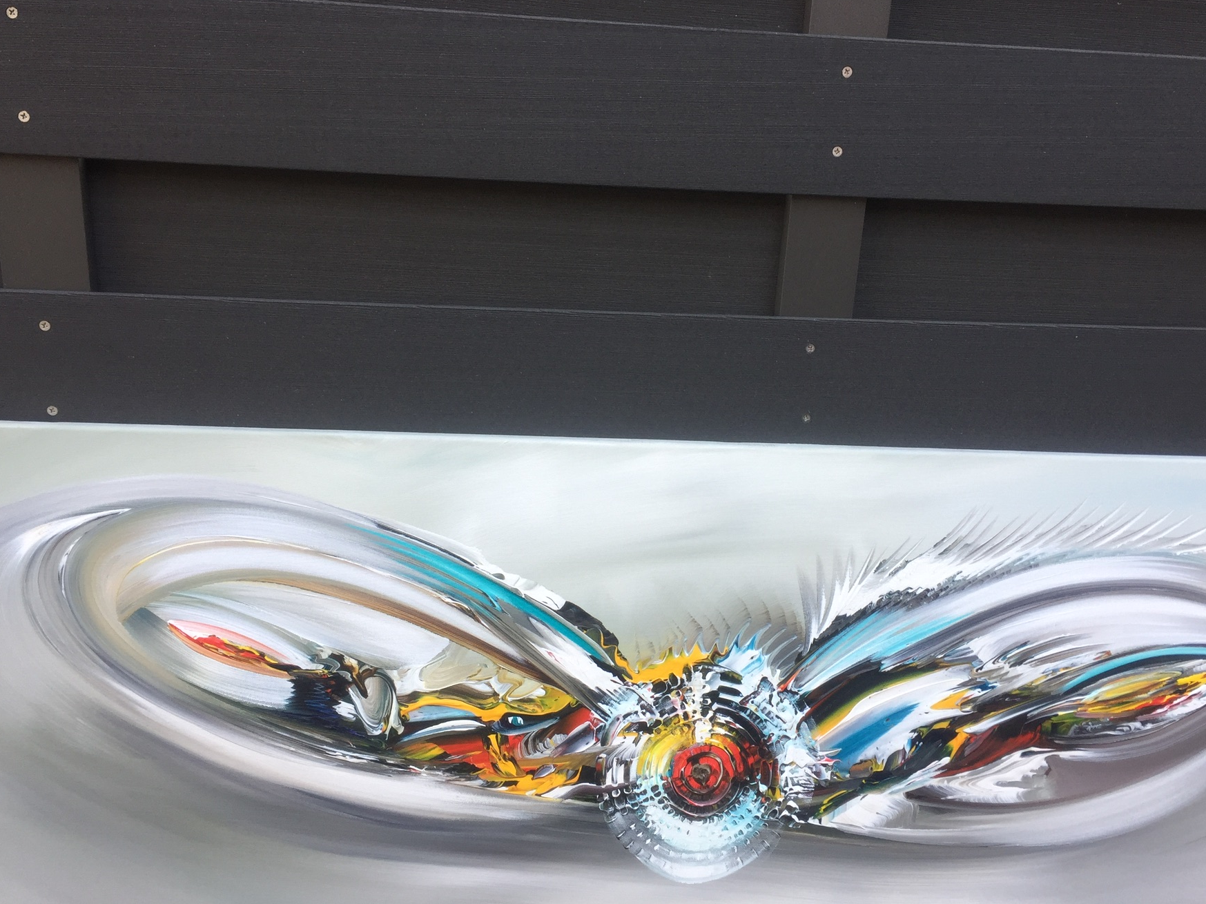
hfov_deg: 54.0
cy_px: 457
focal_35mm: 34
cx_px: 621
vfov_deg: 41.8
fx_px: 1184
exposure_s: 1/113
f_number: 2.2
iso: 32
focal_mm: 4.15
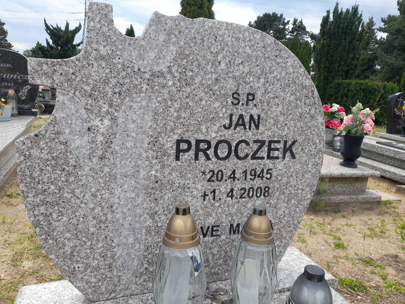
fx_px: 292
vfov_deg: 54.9
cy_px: 152
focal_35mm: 25
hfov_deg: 69.4
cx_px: 202
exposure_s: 1/459
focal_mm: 4.6
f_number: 2
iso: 20
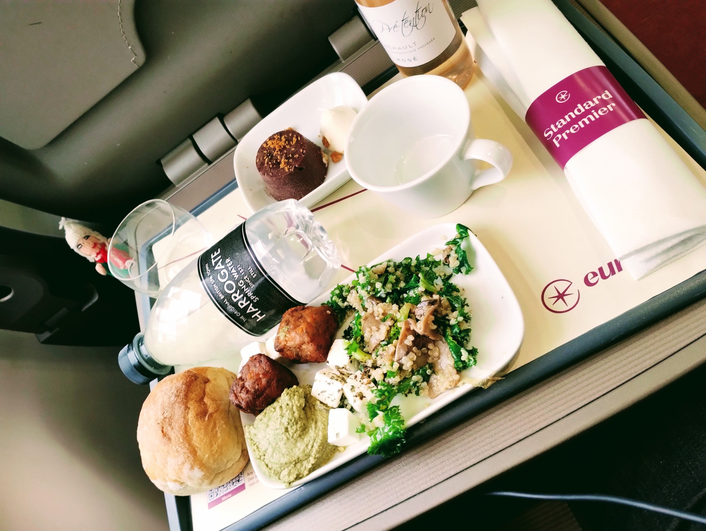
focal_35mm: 28
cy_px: 266
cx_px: 353
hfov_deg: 63.4
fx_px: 572
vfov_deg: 49.9
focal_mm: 4.27
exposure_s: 1/33
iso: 609
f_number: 1.8
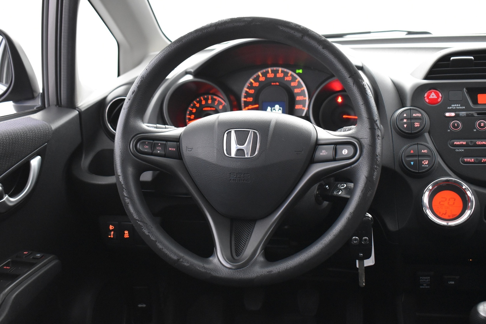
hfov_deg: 46.4
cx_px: 243
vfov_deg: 31.9
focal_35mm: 42
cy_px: 162
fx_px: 567
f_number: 4.2
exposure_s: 1/15
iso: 3200
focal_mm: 28
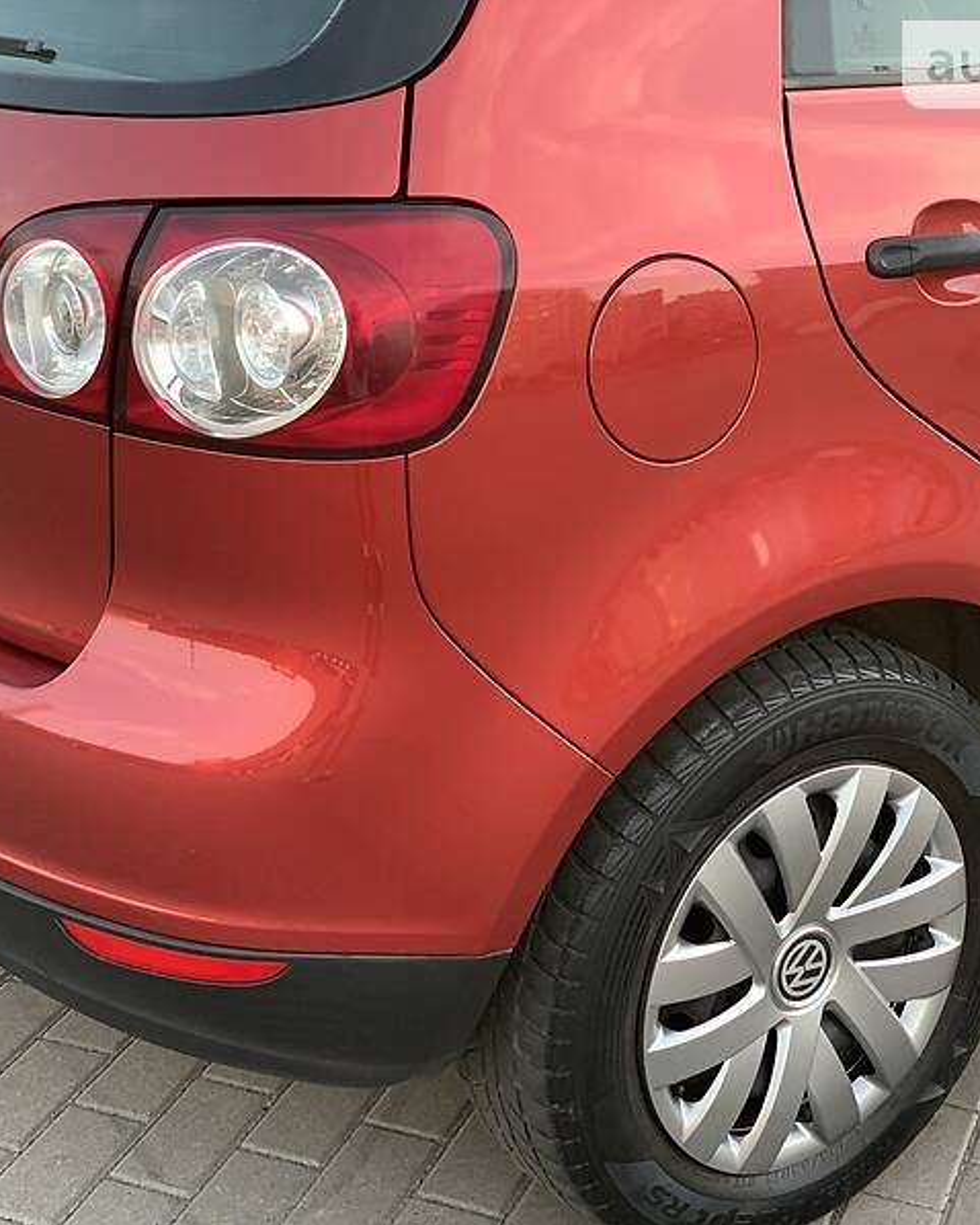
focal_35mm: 68
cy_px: 611
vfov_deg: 27.9
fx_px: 2464
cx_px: 408
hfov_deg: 22.5
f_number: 2.4
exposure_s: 1/61
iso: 125
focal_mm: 6
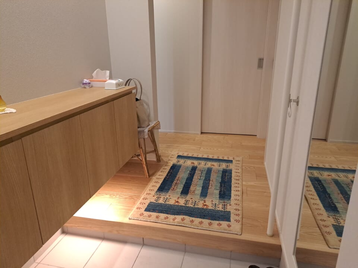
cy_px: 134
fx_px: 248
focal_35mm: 24
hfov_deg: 71.6
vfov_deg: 56.8
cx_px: 179
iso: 800
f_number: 1.8
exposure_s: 1/60
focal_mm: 5.23
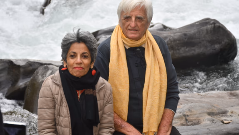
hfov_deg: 21.8
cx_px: 120
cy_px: 58
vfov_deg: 12.3
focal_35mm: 98
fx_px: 621
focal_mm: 62
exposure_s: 1/250
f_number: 6.3
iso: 100
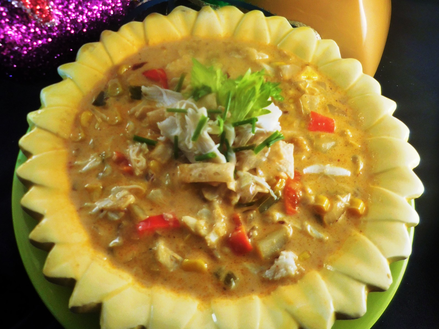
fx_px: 317
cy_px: 164
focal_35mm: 25
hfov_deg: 69.4
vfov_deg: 54.9
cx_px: 220
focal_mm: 4.5
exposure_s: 1/50
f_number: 3.3
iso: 125
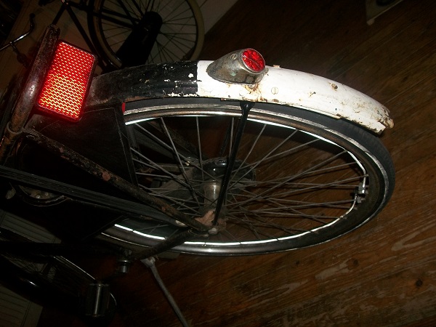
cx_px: 218
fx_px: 403
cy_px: 164
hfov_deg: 56.8
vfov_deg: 44.2
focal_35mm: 32
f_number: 2.9
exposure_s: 1/30
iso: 80
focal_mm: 5.7
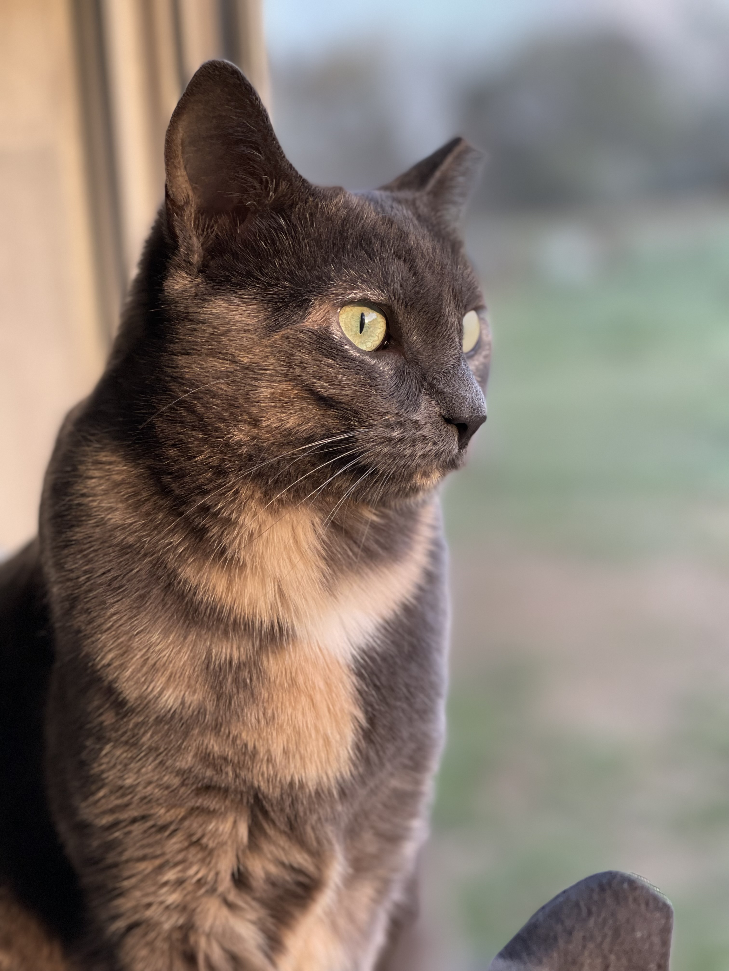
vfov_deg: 30.3
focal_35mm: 64
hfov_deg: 22.9
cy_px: 486
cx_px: 364
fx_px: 1797
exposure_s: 1/121
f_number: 2.2
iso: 125
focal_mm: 7.5
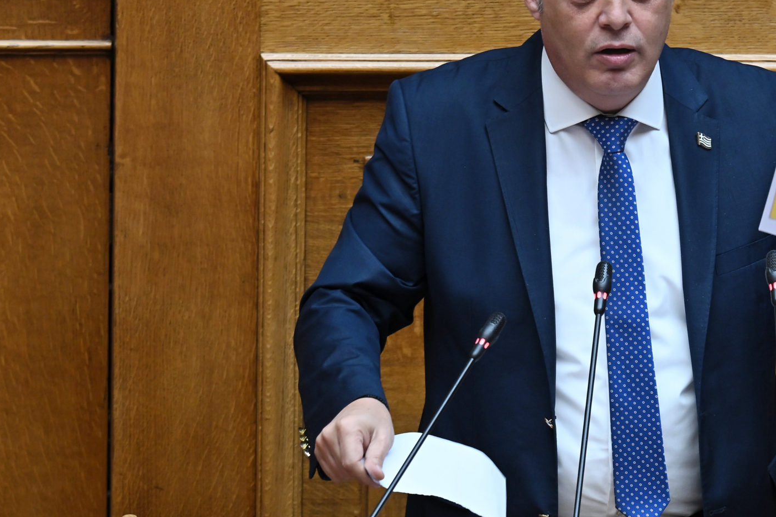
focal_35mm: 620
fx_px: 13363
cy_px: 221
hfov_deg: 3.3
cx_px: 643
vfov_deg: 2.2
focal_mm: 340
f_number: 6
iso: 1800
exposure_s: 1/250
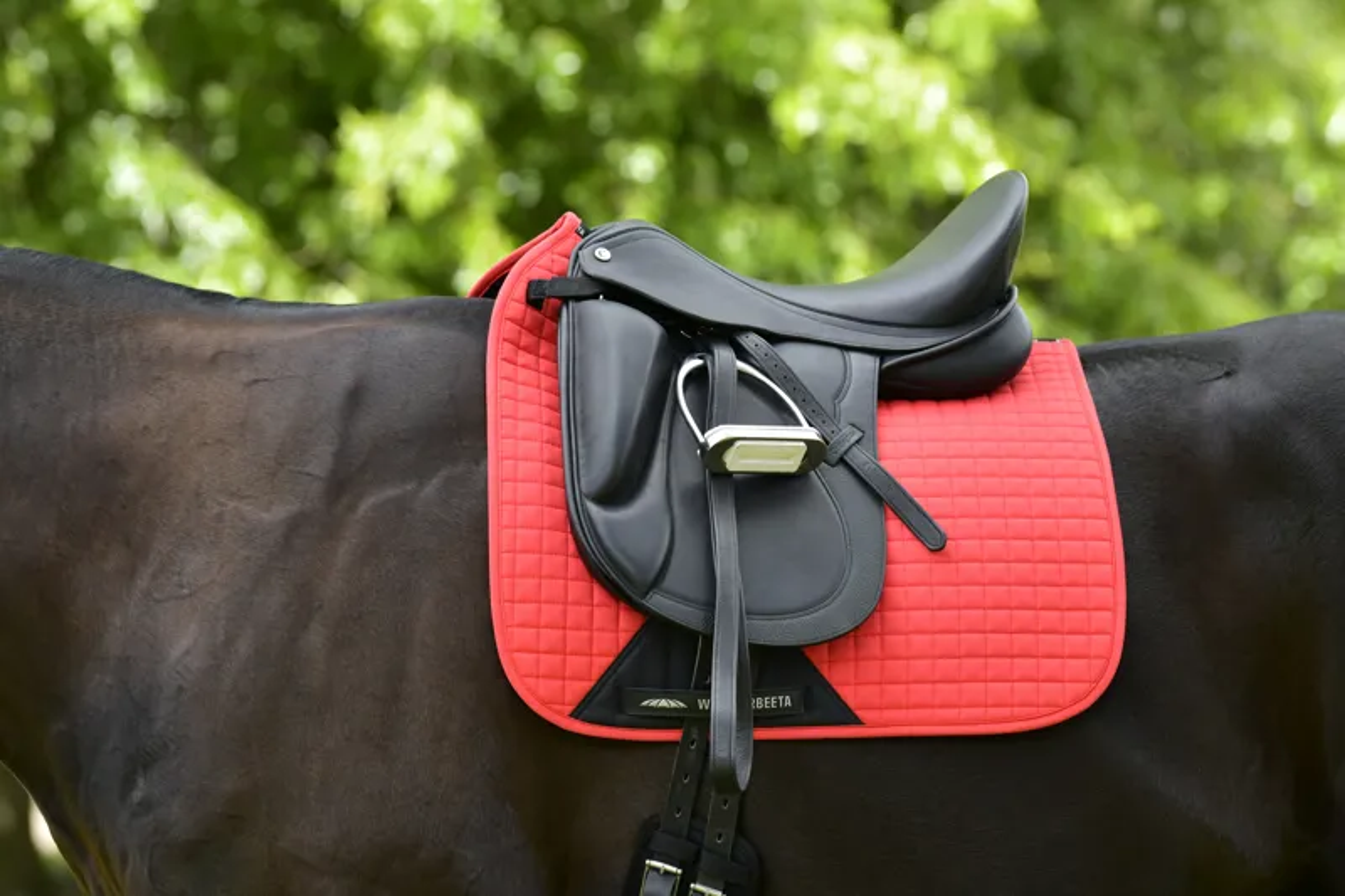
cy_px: 448
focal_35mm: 175
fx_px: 6536
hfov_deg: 11.7
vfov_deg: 7.8
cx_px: 672
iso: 250
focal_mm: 175
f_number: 5
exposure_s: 1/400
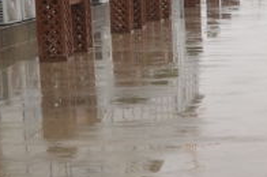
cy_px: 109
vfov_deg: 12.4
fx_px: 814
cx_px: 417
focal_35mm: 110
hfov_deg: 16.7
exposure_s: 1/125
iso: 400
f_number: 4
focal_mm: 18
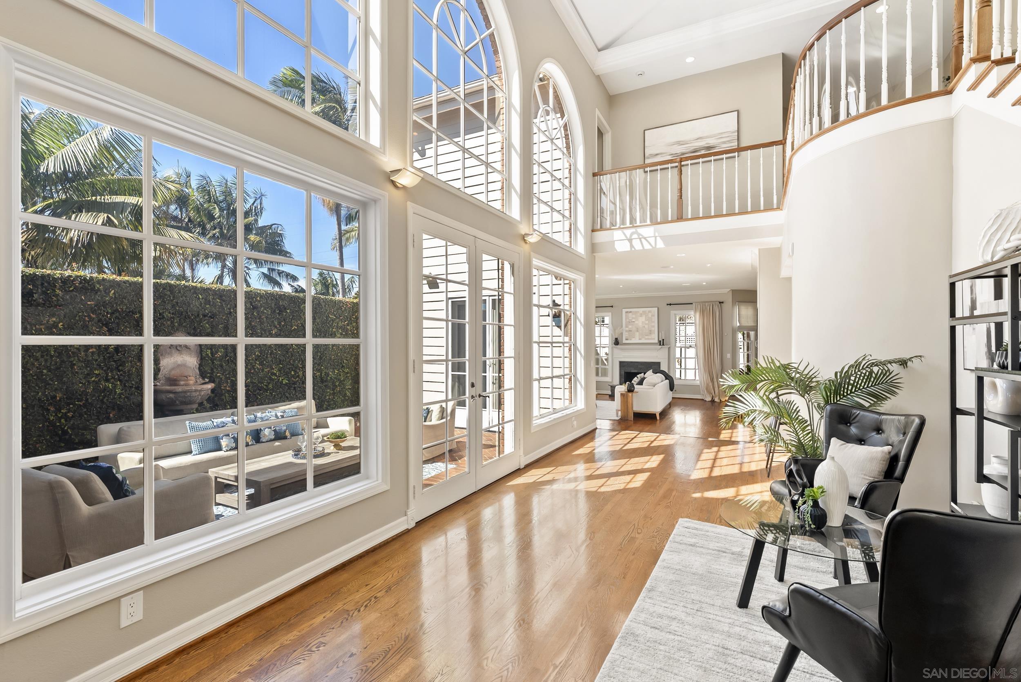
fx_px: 454
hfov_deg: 96.7
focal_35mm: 16
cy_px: 341
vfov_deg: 73.8
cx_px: 510
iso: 500
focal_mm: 16
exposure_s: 1/20
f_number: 8
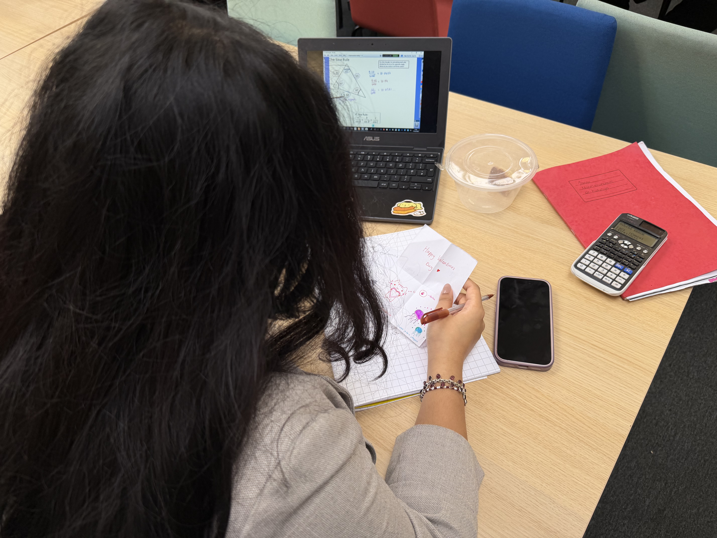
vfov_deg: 56.8
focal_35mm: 24
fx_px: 497
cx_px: 358
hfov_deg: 71.6
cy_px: 269
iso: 80
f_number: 1.78
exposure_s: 1/121
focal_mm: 6.76
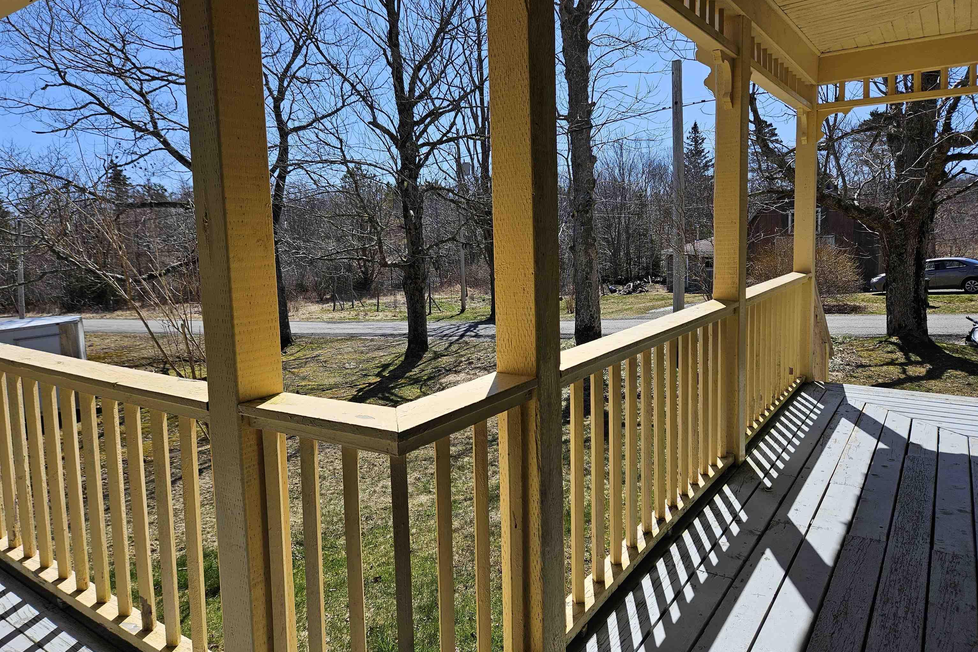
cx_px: 490
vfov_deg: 53.1
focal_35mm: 24
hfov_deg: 73.7
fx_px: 652
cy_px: 306
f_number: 1.8
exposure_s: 1/1962
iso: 25
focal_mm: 5.4
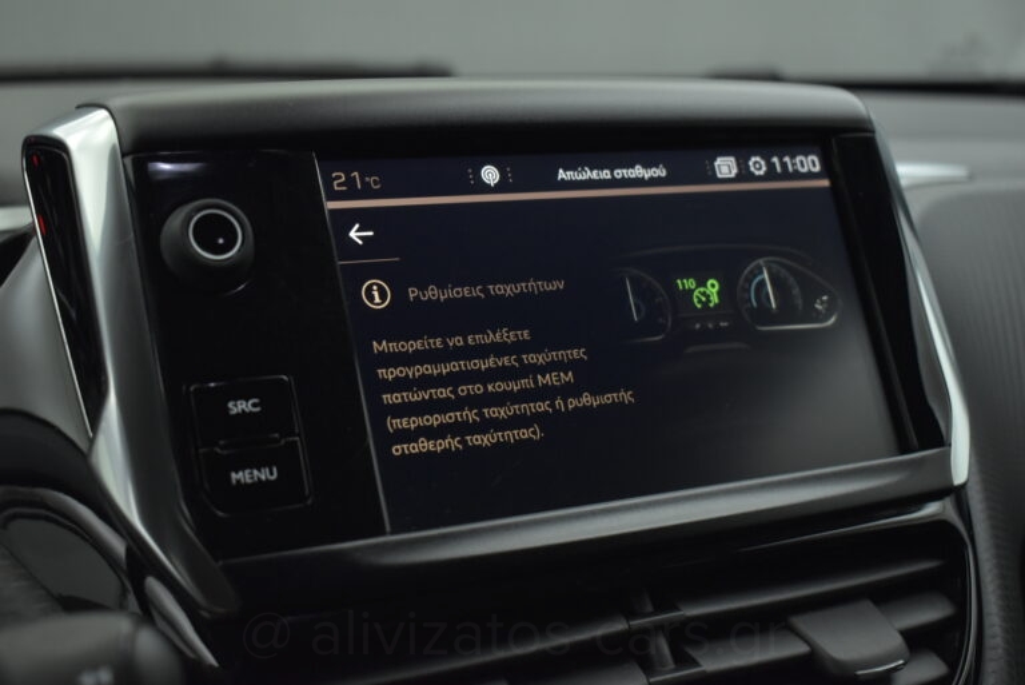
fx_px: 1453
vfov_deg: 26.5
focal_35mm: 51
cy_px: 342
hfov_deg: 38.9
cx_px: 512
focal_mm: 34
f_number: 4.5
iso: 1600
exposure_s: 1/125
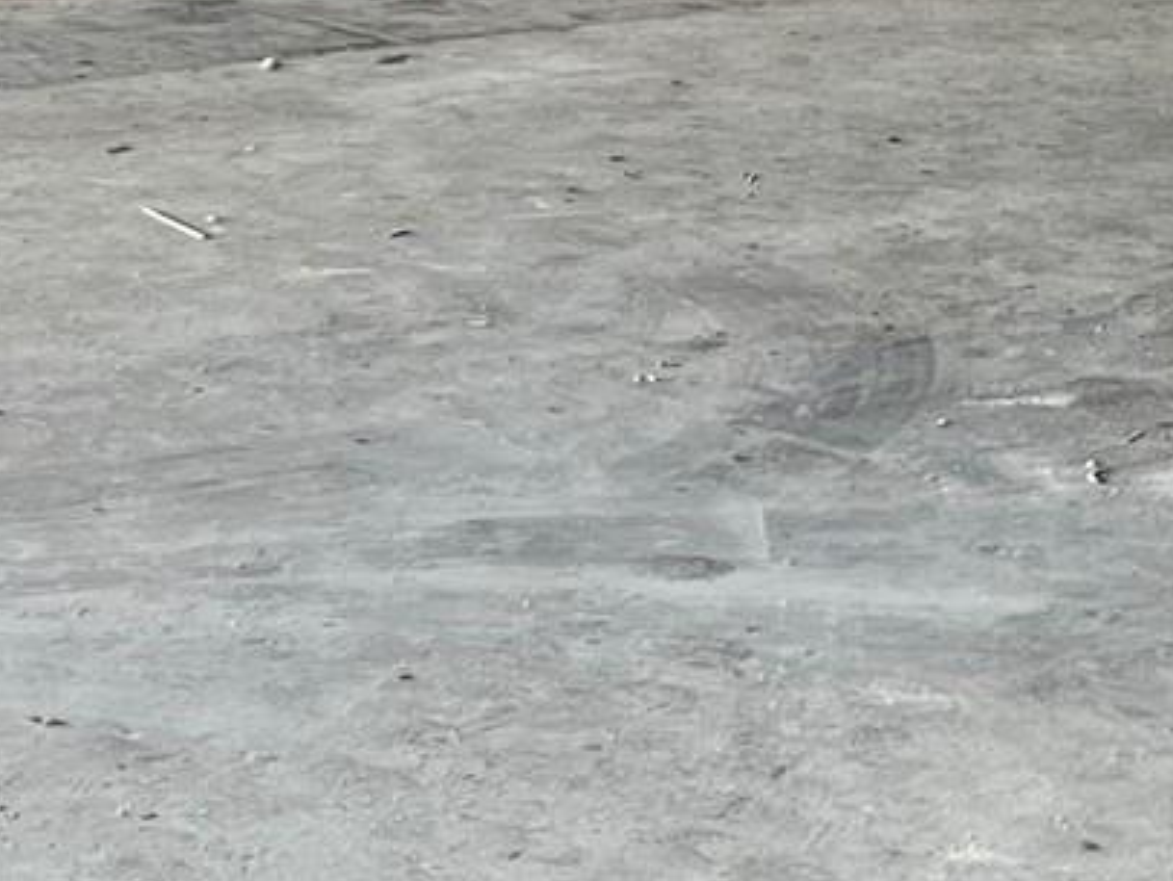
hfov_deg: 14.9
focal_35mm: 131
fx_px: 4442
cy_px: -81
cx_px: 1086
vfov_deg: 11.2
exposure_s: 1/121
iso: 64
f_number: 1.5
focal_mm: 5.7
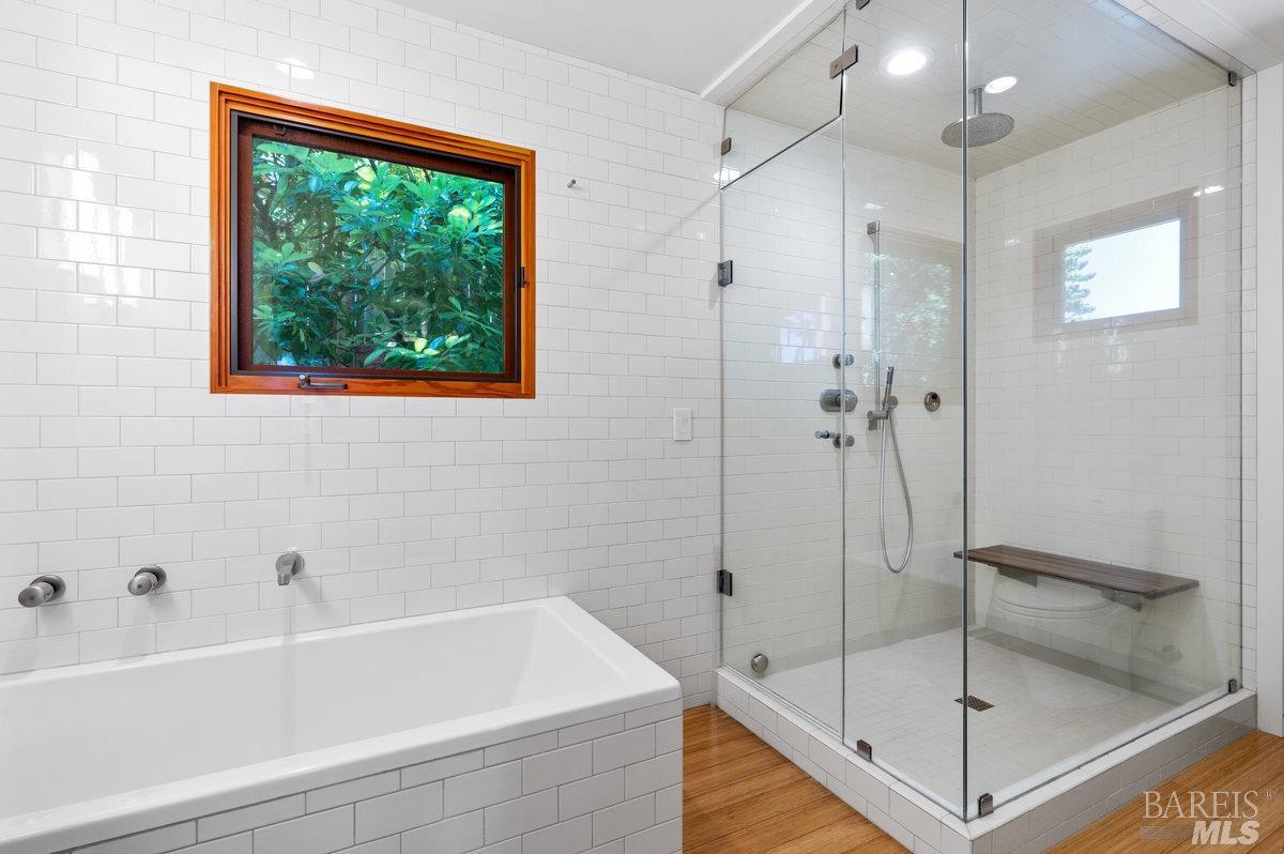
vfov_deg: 72.0
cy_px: 427
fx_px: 588
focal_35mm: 16
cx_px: 642
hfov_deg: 95.0
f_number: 11
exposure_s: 1/10
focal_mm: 16.5
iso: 400
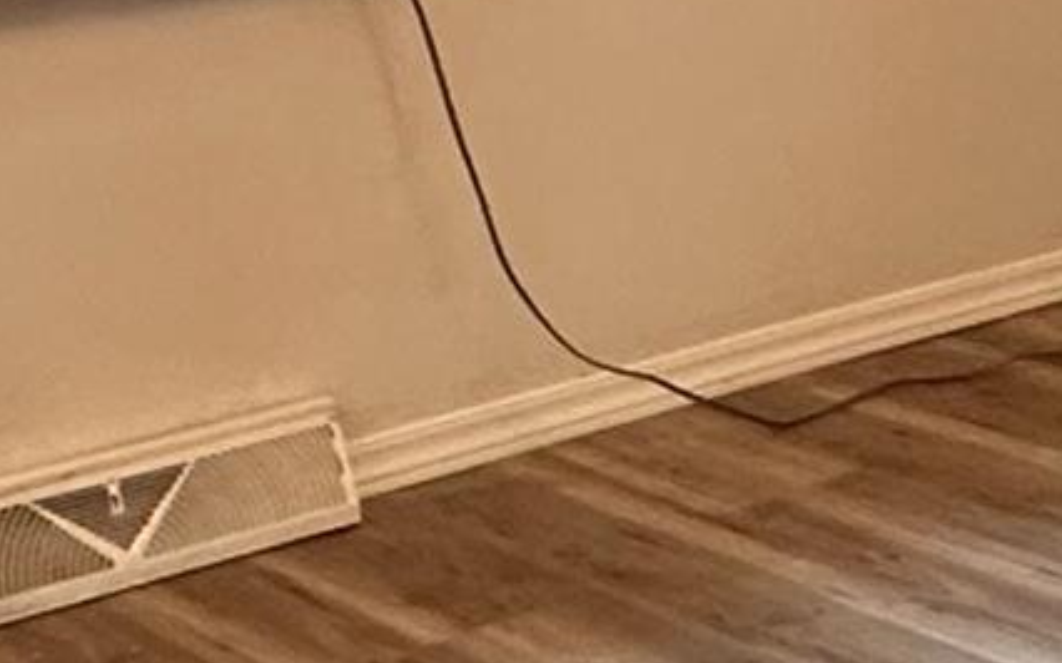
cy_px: -513
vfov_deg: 11.4
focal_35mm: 107
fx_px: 3096
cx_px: 1471
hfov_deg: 17.9
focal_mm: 2.22
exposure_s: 1/120
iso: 250
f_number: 2.2
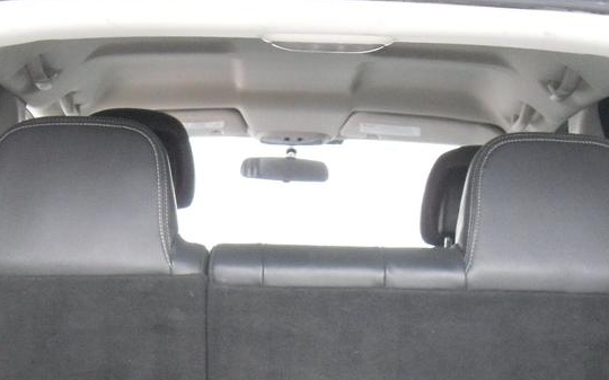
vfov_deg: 14.5
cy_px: 405
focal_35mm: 88
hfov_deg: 23.6
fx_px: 1460
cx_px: 294
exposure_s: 1/22
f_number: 3.5
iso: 400
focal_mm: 6.3
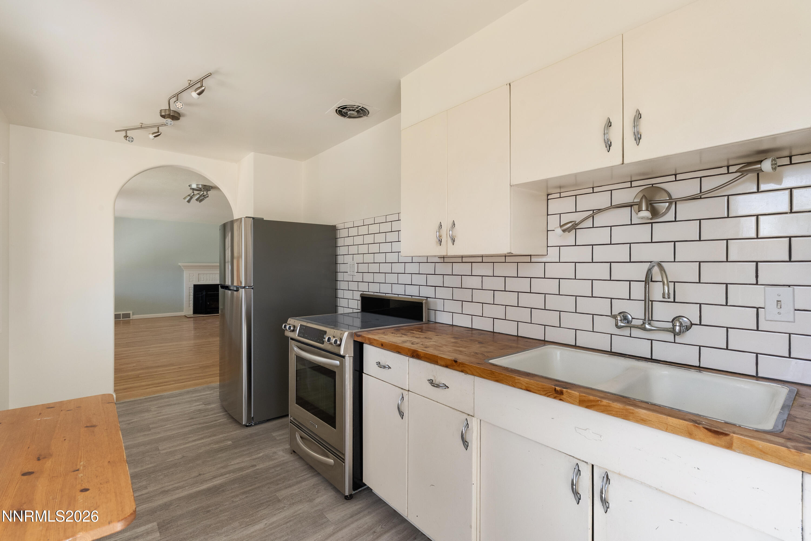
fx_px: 361
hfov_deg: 96.7
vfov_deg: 73.8
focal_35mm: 16
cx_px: 406
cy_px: 270
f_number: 9
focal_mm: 16
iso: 800
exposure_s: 1/40
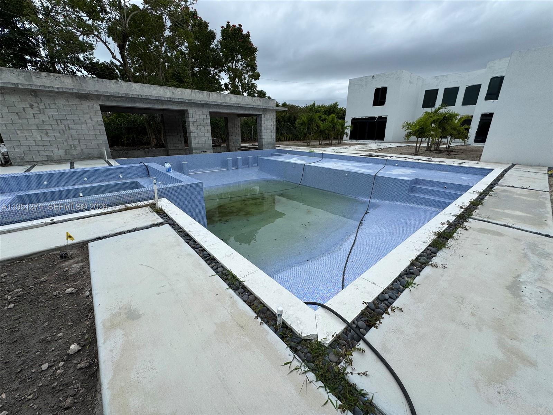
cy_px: 208
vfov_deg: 85.7
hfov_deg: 102.1
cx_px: 276
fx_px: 224
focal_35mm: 14
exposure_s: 1/821
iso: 50
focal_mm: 2.22
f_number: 2.2
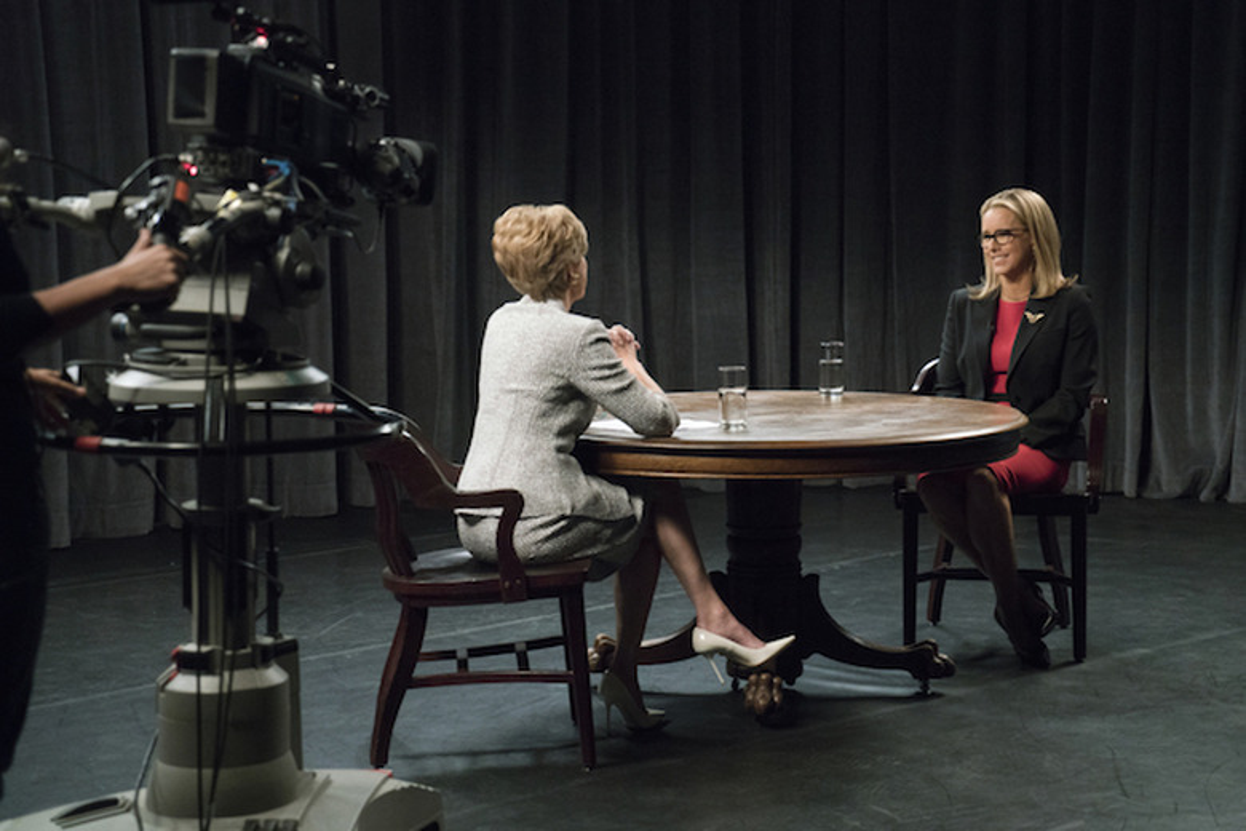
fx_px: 2423
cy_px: 416
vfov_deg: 19.5
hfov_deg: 28.8
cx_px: 623
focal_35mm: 70
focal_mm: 70
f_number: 4
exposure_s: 1/125
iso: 4000
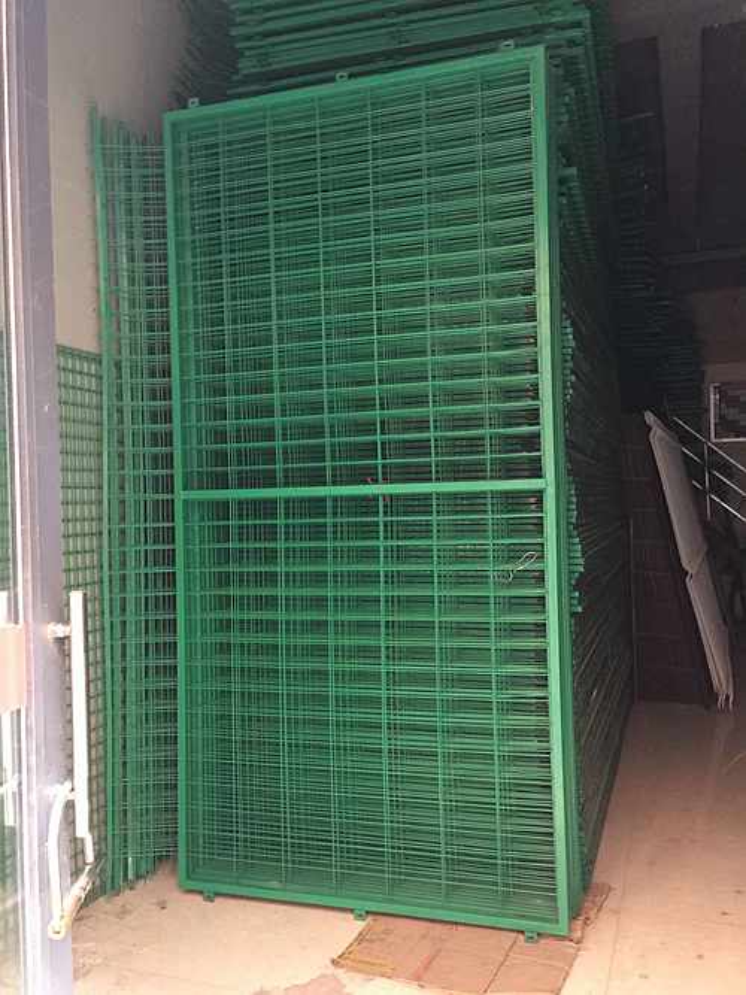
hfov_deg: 48.2
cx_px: 373
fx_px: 834
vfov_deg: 61.7
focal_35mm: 29
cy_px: 498
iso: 100
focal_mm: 4.15
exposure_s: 1/4
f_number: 2.2
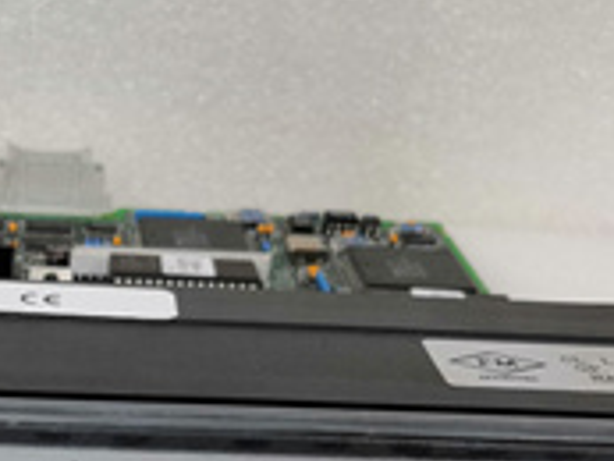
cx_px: 35
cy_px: 590
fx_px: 1384
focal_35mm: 78
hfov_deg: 24.1
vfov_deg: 17.8
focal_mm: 3.95
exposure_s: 1/33.3
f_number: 1.8
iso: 160
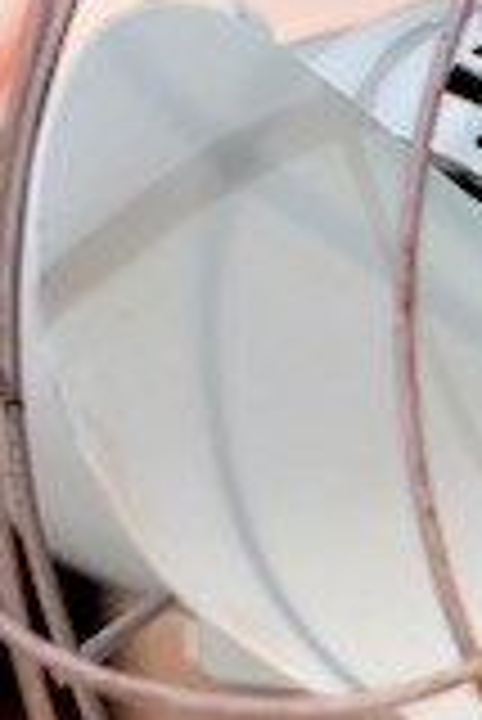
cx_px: 613
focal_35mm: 199
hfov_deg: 6.9
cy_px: 464
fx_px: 3988
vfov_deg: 10.3
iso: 1250
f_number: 2.2
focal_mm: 35
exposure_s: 1/250
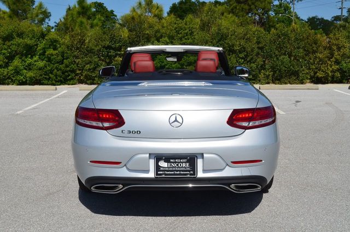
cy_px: 116
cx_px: 175
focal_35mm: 45
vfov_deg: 29.7
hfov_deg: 43.7
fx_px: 437
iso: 100
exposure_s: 1/160
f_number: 11
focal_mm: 30
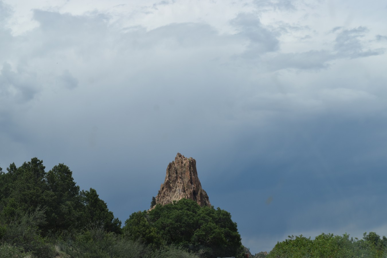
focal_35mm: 75
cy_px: 129
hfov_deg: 27.0
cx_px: 194
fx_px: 806
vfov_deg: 18.2
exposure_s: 1/500
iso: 200
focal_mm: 50
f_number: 11
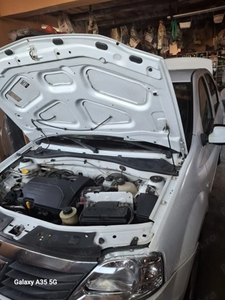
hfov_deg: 54.9
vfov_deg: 69.4
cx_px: 112
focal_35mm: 25
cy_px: 150
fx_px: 217
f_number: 1.8
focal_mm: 4.69
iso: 200
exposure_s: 1/100
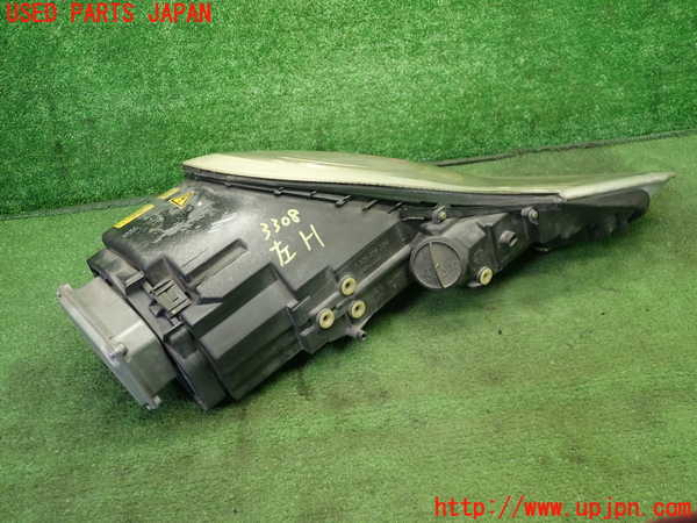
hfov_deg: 60.0
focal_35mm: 30
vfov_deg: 46.8
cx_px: 348
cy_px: 262
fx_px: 604
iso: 200
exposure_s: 1/30
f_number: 2.3
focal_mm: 5.5
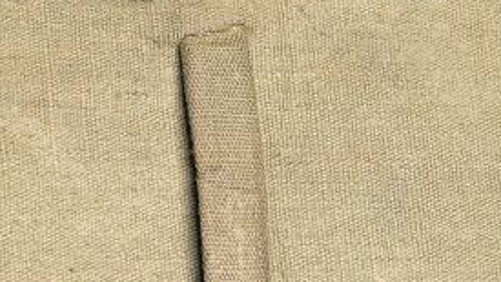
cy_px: 331
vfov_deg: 5.9
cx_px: -505
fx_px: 2725
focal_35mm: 205
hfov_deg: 9.8
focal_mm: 5.75
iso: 64
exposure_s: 1/100
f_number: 2
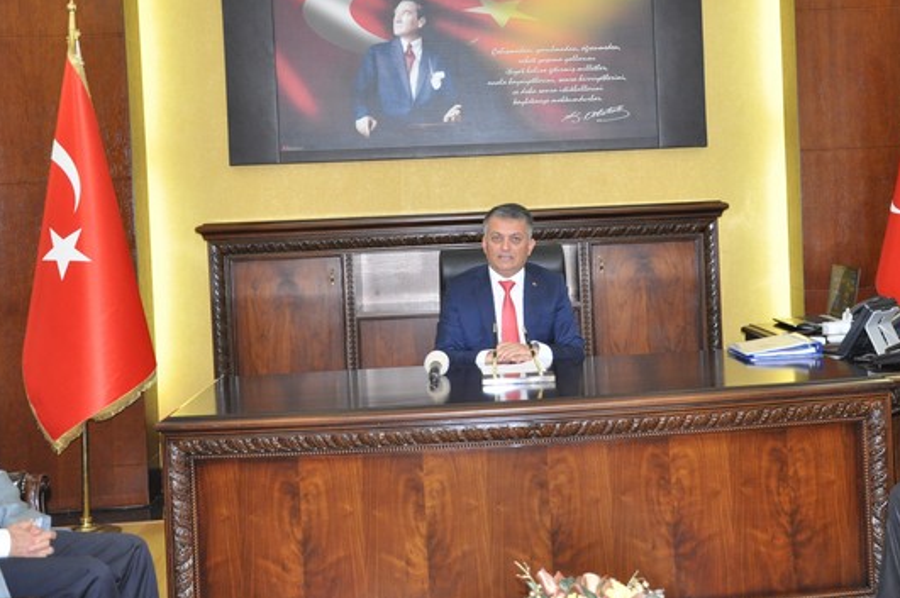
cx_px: 531
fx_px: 1324
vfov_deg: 25.4
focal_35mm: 53
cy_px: 228
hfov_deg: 37.4
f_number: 5
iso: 1600
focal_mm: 28
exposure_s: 1/60
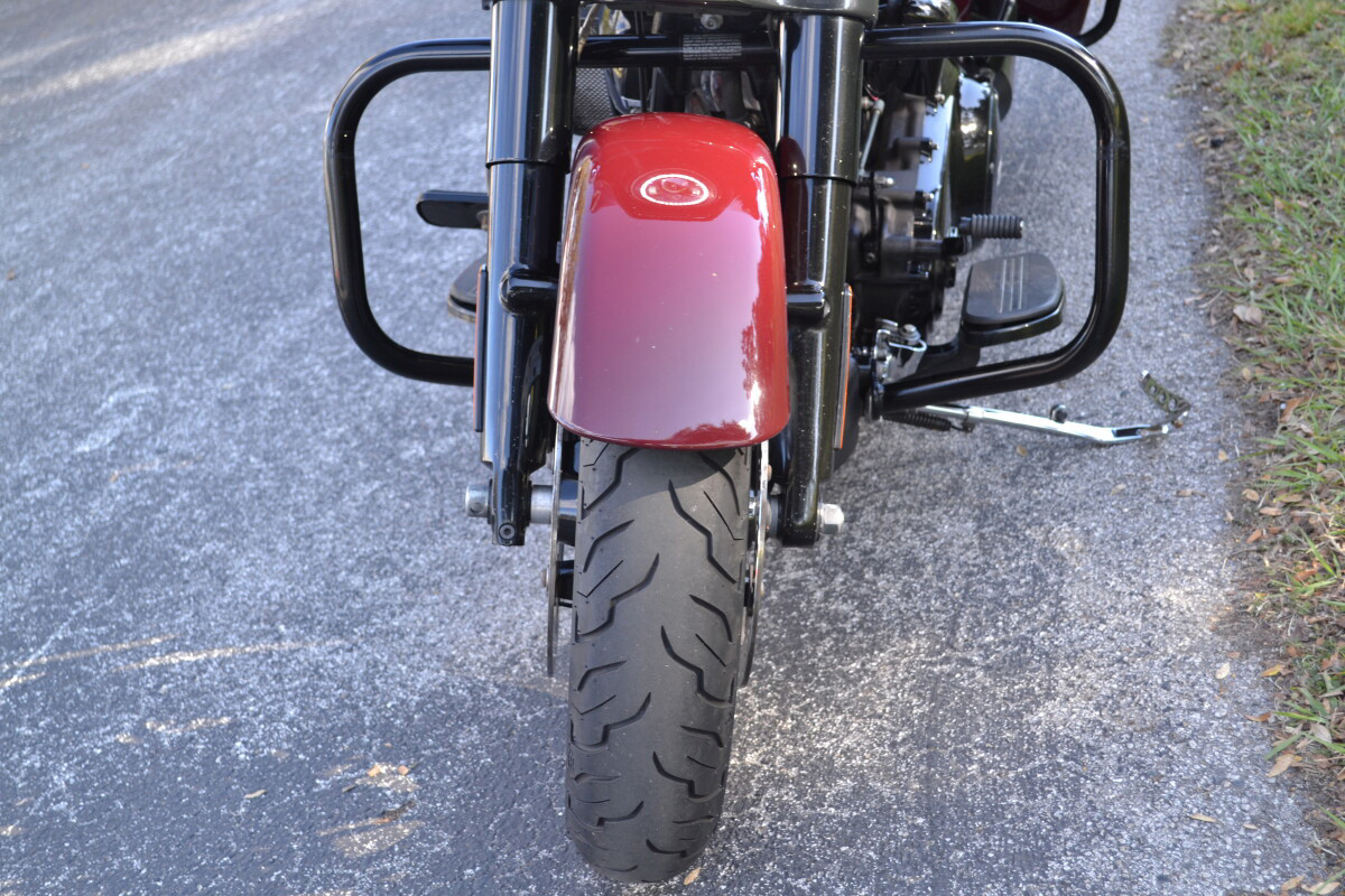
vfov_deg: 25.8
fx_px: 1961
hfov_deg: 37.9
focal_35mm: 52
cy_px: 448
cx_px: 672
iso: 400
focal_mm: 35
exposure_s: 1/125
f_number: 5.6
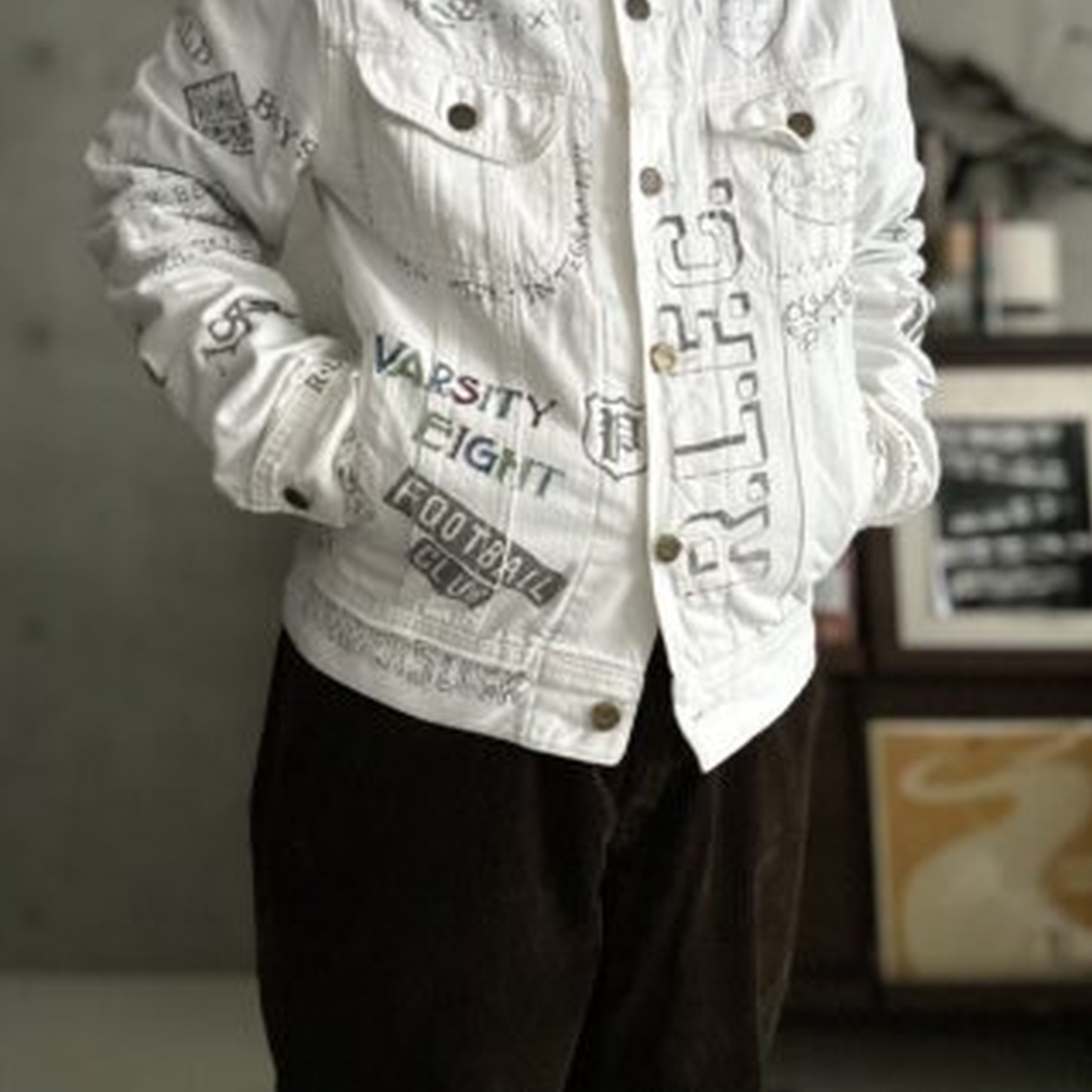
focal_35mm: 36
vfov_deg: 45.3
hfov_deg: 46.0
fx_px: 1285
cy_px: 353
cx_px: 544
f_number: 1.9
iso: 400
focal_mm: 2.69
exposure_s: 1/40
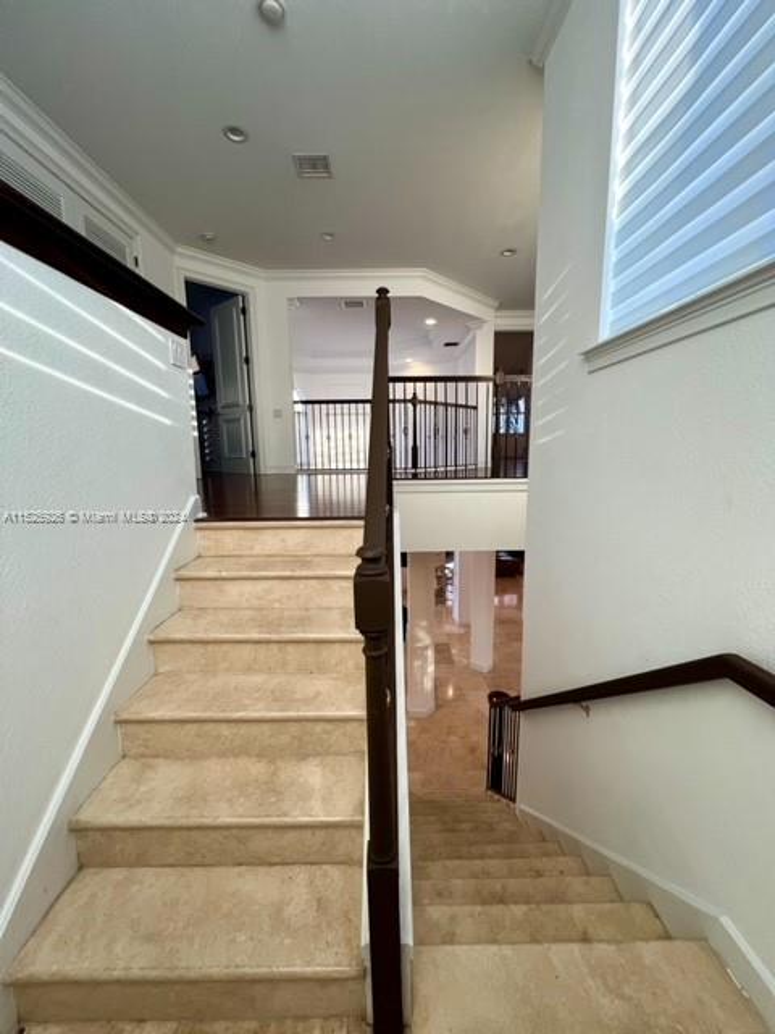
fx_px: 388
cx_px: 388
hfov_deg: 89.9
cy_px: 517
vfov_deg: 106.2
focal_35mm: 13
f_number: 1.8
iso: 125
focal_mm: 1.57
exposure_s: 1/120
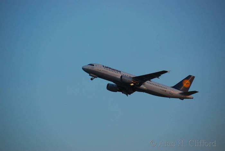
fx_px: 1877
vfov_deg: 4.6
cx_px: 112
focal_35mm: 300
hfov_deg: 6.9
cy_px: 76
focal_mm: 200
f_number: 5.6
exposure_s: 1/125
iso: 720
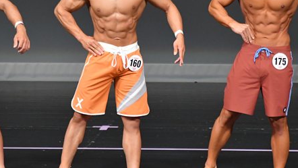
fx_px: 4569
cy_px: 67
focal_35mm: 578
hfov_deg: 3.7
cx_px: 173
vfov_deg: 2.1
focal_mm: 210
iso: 4000
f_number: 5.6
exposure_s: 1/400
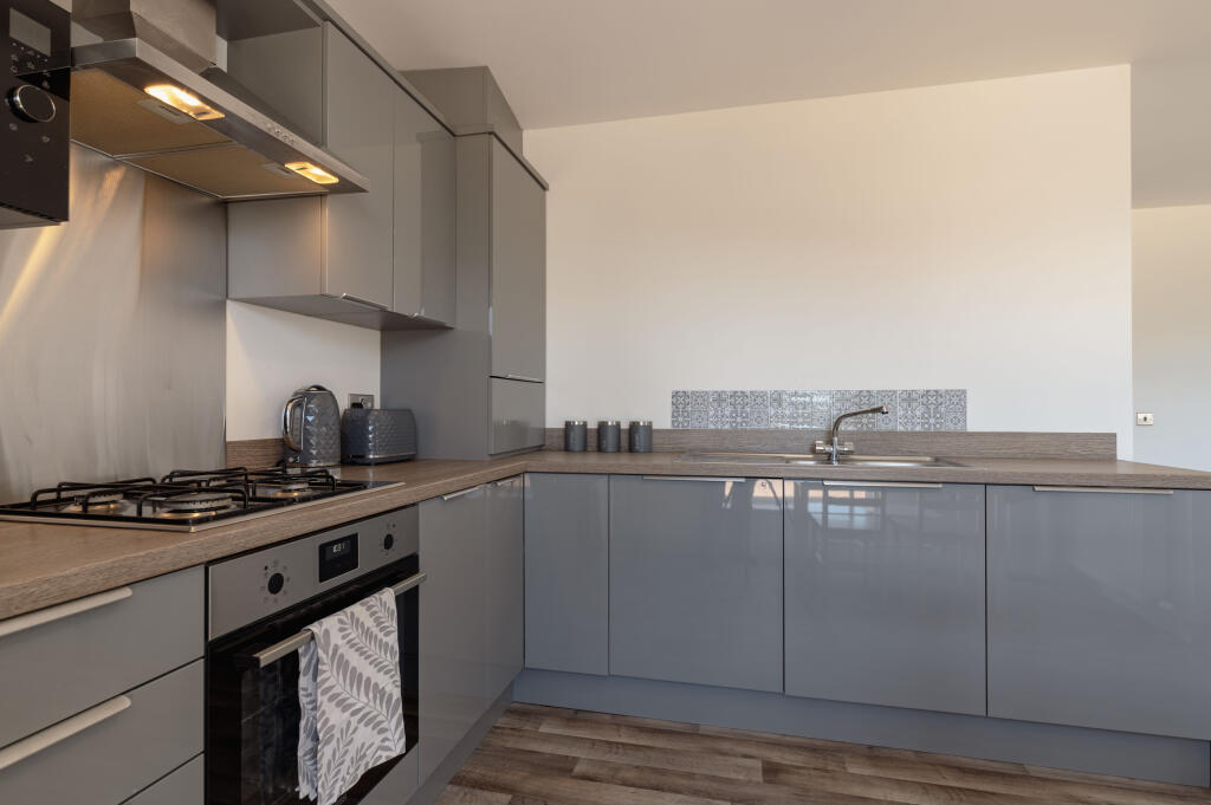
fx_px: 571
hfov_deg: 93.3
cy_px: 402
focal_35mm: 17
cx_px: 606
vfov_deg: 70.3
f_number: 8
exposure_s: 1/8
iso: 100
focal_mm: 17
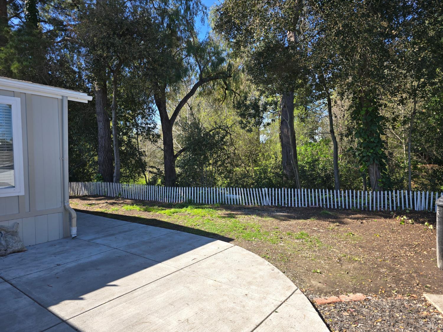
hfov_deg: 73.9
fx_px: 294
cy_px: 166
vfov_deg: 58.9
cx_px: 222
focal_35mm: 23
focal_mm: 6.3
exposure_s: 1/309
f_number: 1.7
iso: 12
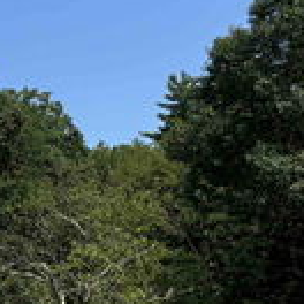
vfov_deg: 19.1
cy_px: 279
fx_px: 884
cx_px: -281
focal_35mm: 89
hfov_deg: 15.9
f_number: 1.6
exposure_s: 1/3650
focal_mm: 5.96
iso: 50
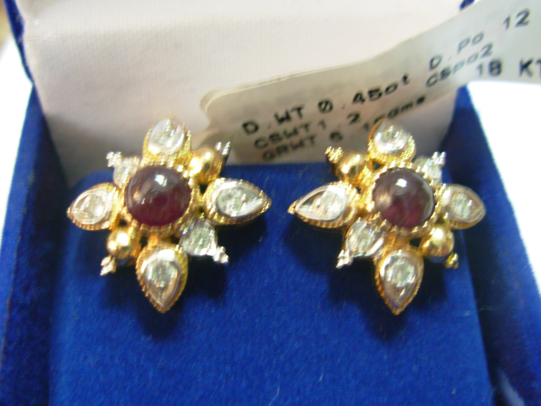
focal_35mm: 38
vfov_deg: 37.7
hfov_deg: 49.0
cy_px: 203
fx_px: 594
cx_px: 270
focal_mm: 6.3
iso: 159
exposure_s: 1/2.9
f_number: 2.9
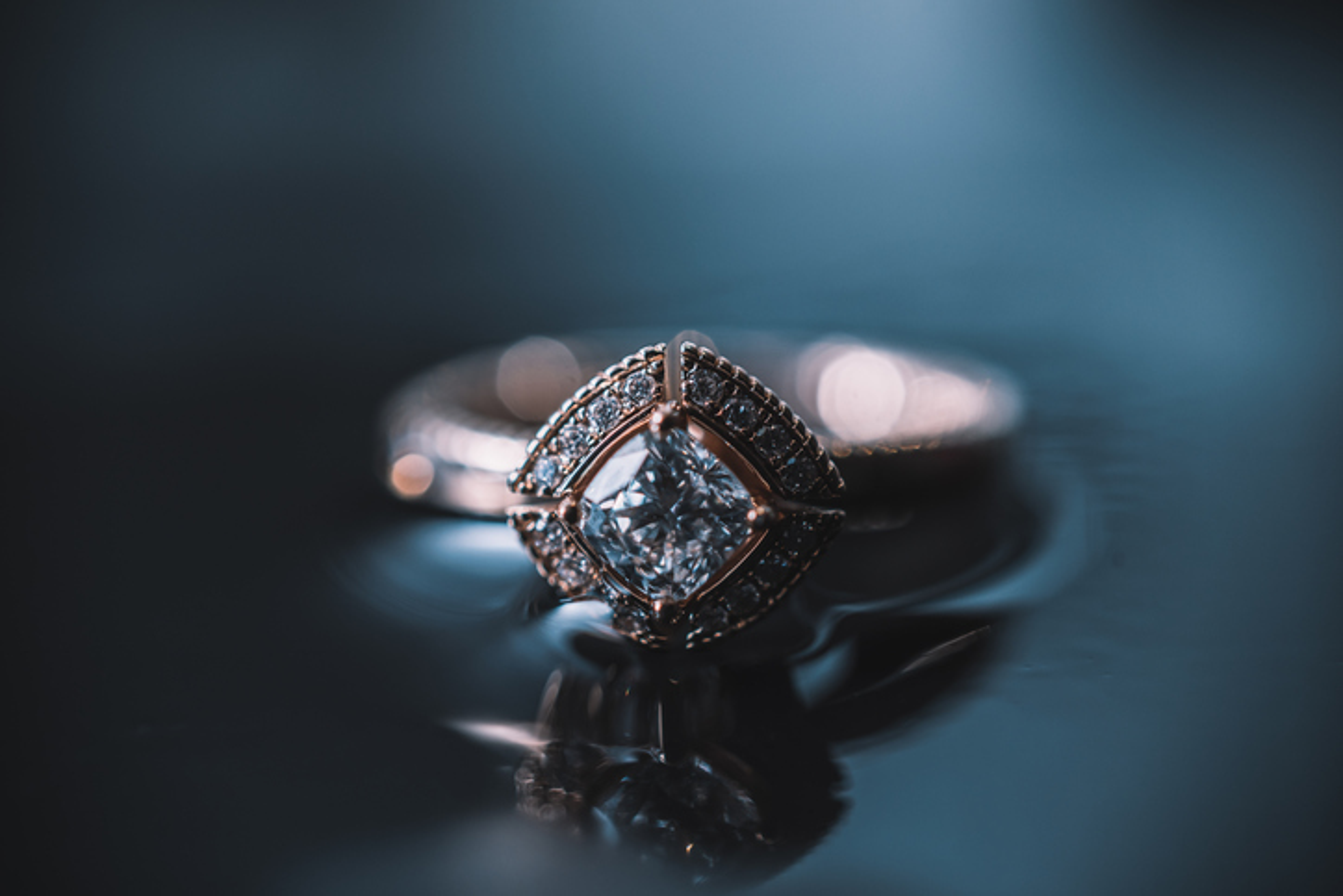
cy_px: 448
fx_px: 1492
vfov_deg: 33.4
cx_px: 672
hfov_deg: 48.4
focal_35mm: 40
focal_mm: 40
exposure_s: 1/200
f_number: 8
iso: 125
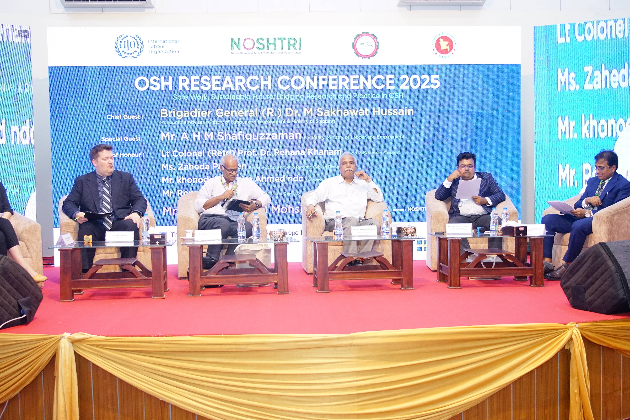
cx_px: 310
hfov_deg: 49.6
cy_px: 214
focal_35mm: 39
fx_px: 682
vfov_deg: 34.2
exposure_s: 1/100
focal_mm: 32
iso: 4000
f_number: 4
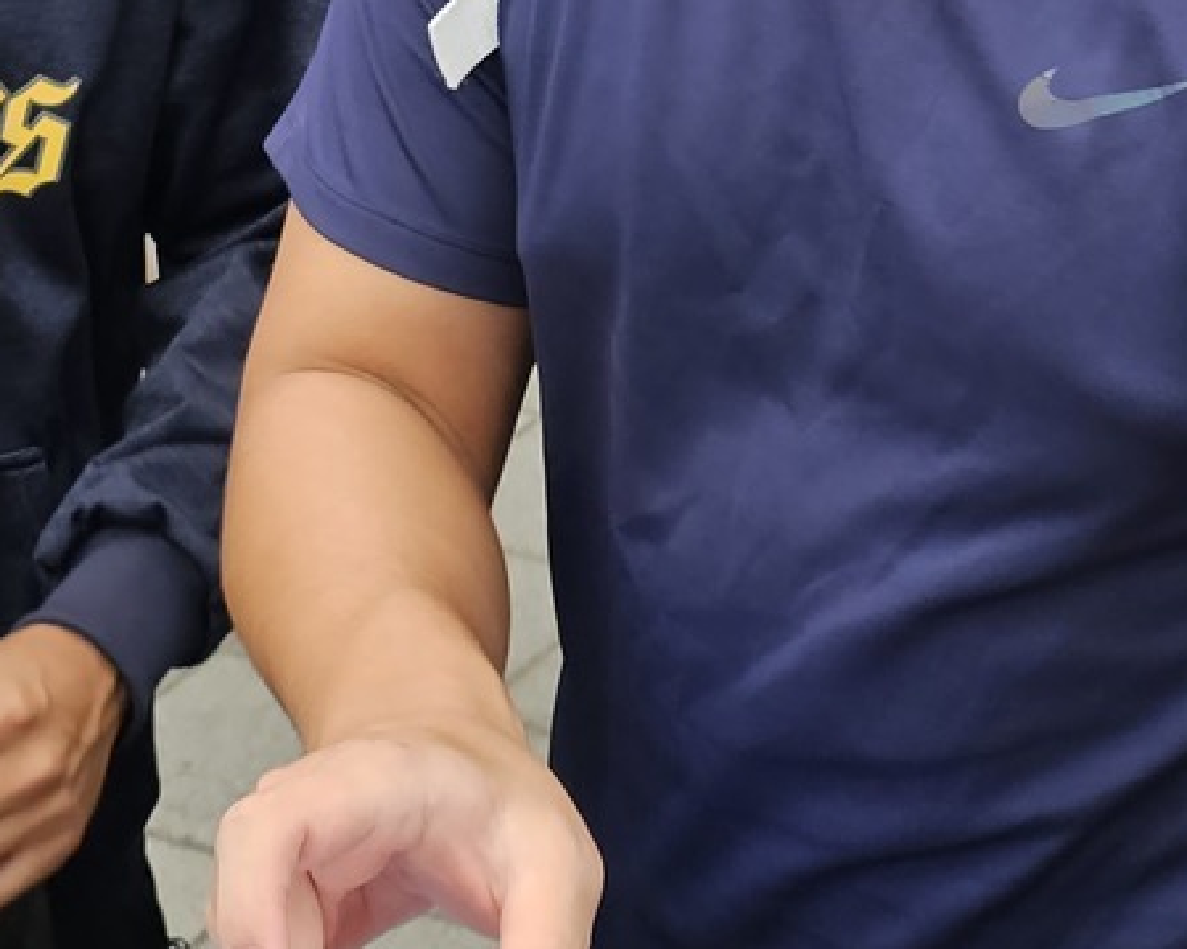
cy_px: -360
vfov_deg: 15.1
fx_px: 3372
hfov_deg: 19.8
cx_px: 883
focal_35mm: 96
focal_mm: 6.3
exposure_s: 1/207
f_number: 1.7
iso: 50
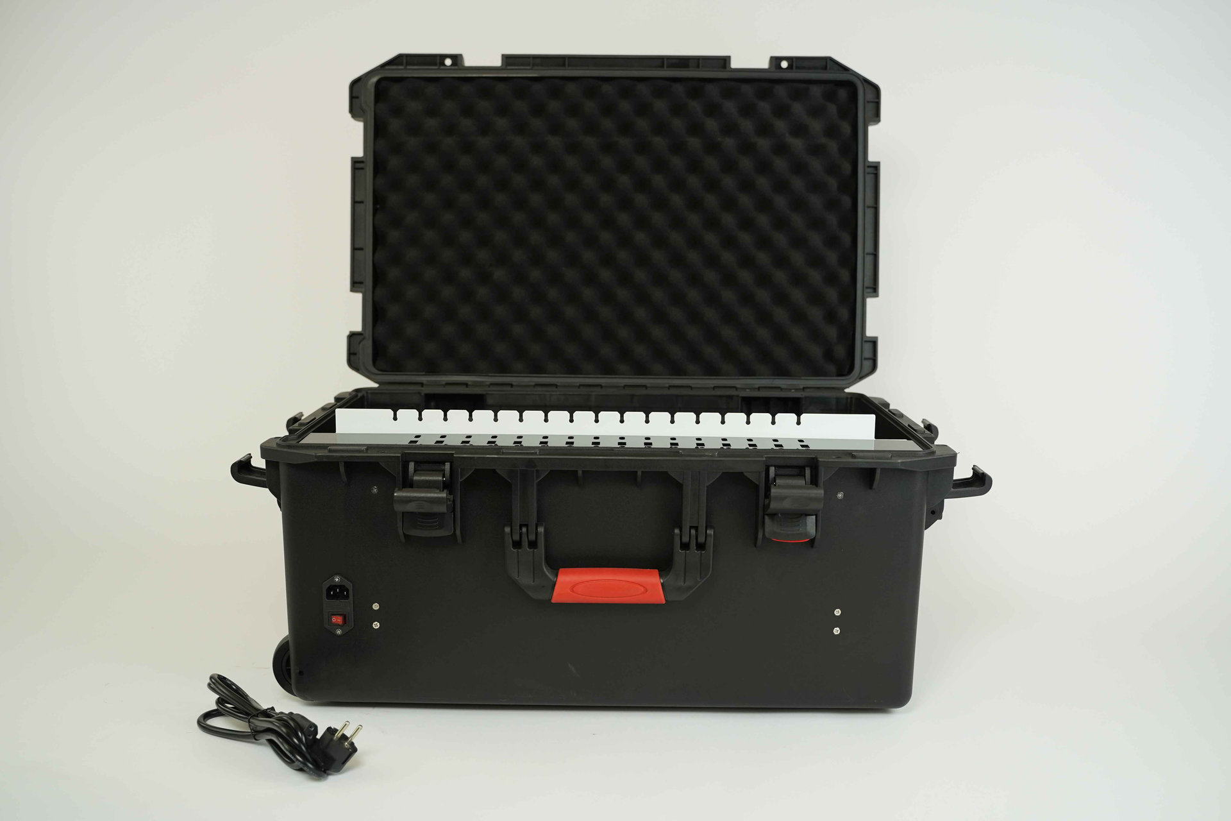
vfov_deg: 35.9
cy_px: 410
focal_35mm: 37
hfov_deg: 51.9
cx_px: 616
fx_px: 1265
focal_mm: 37
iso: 1000
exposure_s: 1/1000
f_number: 3.5
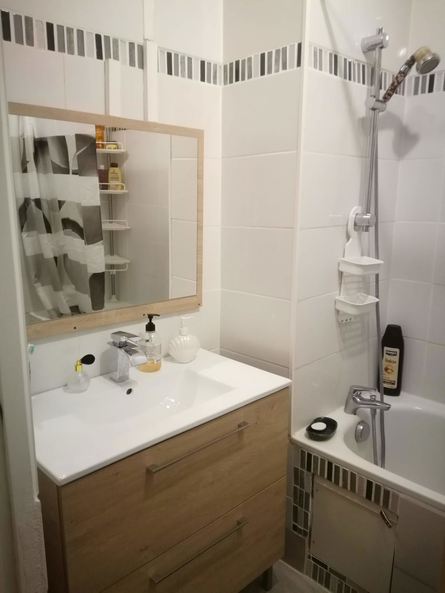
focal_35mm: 26
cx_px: 222
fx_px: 446
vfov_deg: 67.3
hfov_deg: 53.1
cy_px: 296
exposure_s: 1/33.3
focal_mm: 4.04
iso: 320
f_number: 2
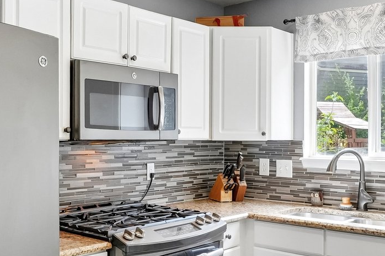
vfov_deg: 30.5
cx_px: 147
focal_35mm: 44
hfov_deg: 44.2
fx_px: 470
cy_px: 133
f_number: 8
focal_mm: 10
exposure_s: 1/25
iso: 800
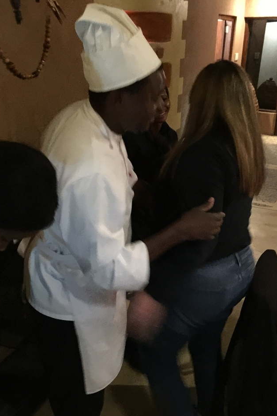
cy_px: 210
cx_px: 99
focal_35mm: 41
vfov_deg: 47.4
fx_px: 473
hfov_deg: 32.4
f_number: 2.2
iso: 200
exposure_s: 1/4
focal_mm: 4.15
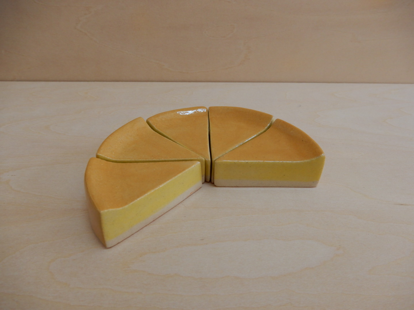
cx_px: 207
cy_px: 155
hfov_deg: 71.6
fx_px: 287
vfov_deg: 56.8
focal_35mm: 24
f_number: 3.4
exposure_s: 1/30
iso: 110
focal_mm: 4.3
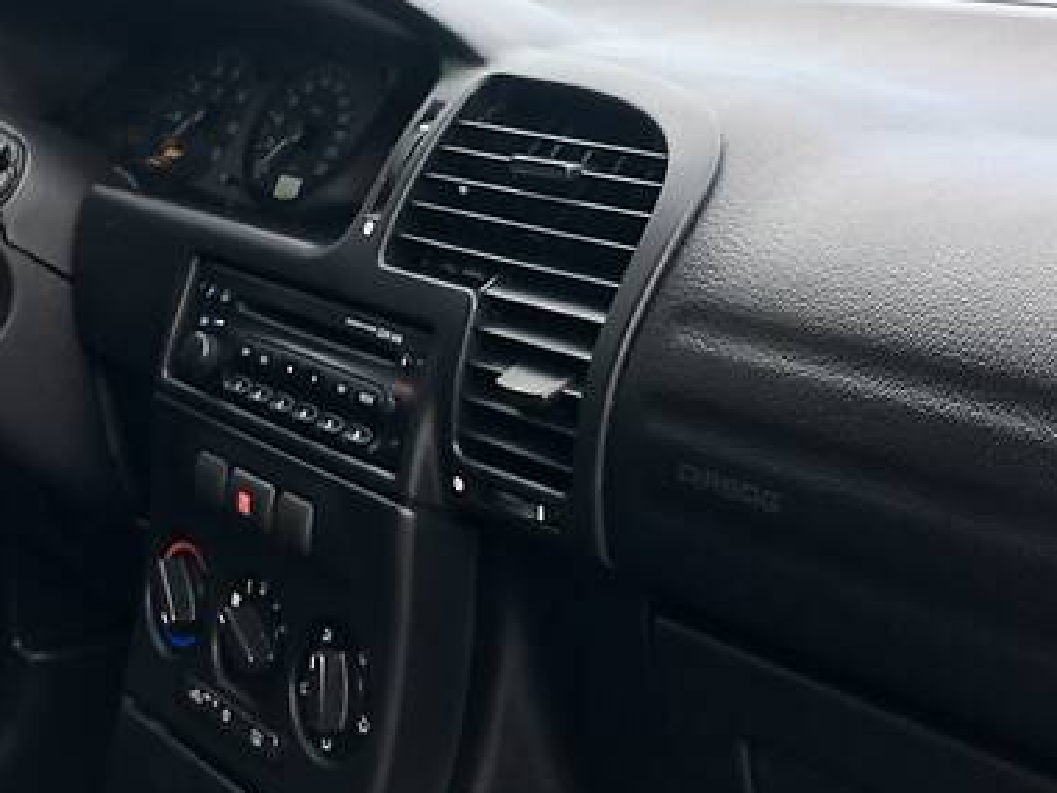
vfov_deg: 23.9
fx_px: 1863
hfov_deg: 31.6
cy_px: 278
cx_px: 439
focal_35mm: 61
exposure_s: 1/100
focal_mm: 4.2
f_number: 2.2
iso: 25
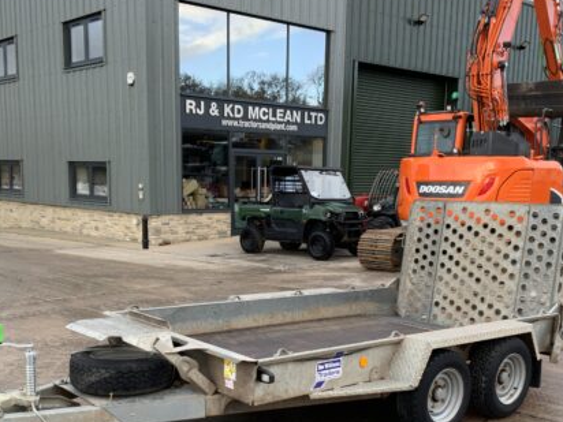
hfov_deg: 42.1
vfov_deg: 31.7
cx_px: 280
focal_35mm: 45
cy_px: 307
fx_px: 732
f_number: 1.8
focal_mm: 3
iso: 16
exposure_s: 1/145
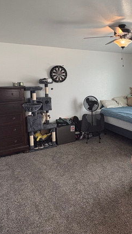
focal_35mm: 27
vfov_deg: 69.2
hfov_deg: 40.9
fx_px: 168
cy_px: 94
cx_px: 107
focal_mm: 2.22
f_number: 2.2
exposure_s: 1/120
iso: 125
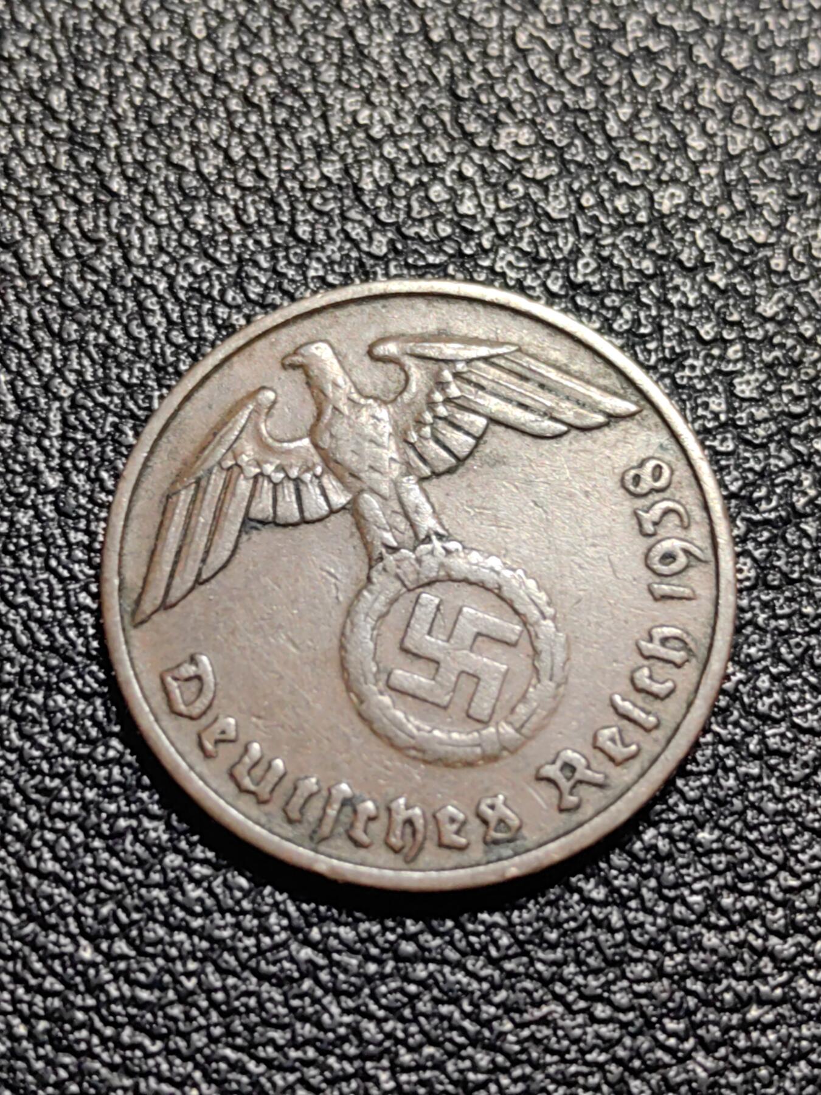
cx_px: 410
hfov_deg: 19.4
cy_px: 548
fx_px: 2403
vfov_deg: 25.7
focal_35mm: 76
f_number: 2
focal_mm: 5.75
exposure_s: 1/100
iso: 64
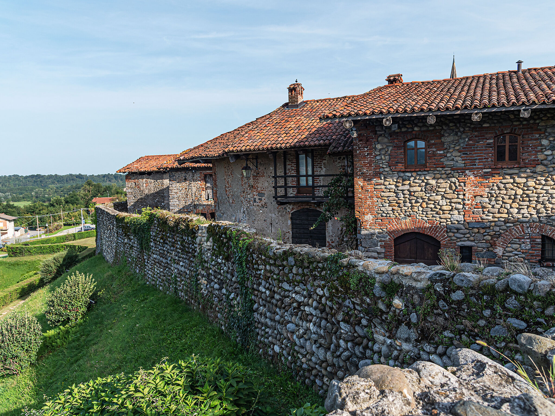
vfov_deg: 51.3
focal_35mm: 27
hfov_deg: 65.3
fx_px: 433
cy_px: 212
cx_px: 293
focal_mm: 24
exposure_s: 1/1500
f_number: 5.6
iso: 400
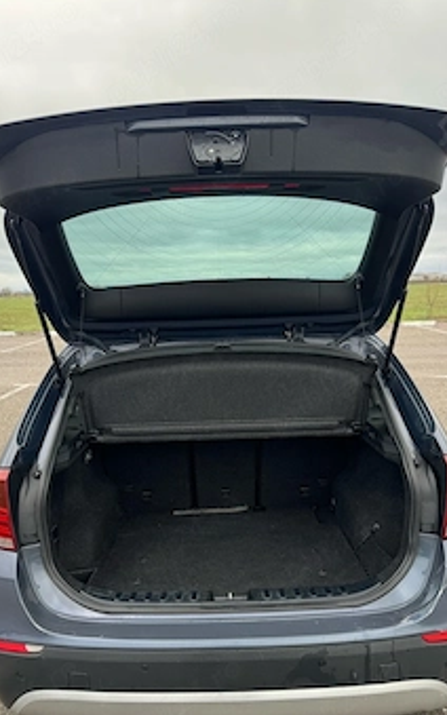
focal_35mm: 30
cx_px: 215
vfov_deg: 62.6
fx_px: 584
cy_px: 407
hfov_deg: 41.8
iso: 64
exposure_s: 1/214
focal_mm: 6.86
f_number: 1.78
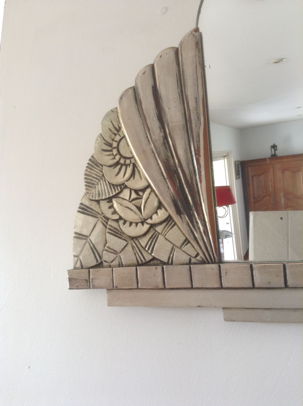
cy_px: 203
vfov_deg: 55.4
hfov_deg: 42.8
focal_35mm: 33
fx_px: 386
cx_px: 152
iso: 32
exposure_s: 1/40
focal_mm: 3.3
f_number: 2.4
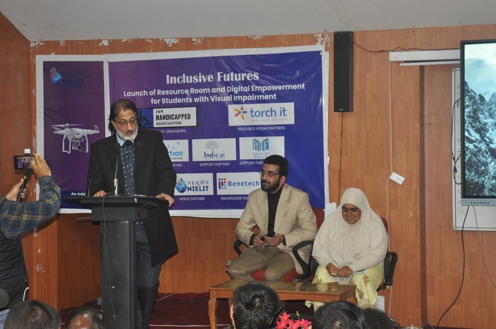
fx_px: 1156
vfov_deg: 16.2
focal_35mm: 84
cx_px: 248
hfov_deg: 24.2
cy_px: 164
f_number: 4.2
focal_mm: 56
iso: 800
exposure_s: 1/60
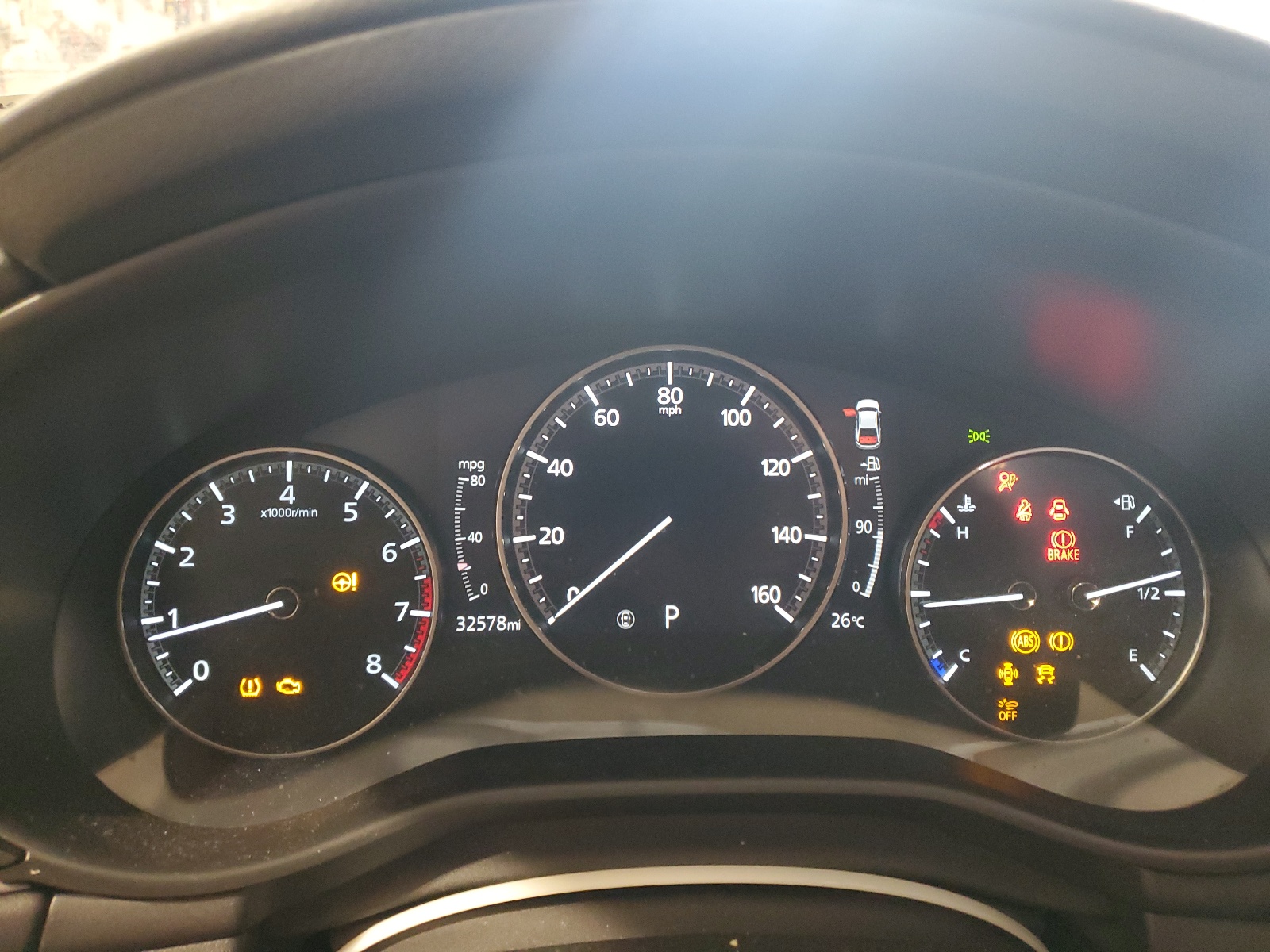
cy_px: 476
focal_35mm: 26
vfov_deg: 53.1
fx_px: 954
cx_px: 635
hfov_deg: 67.3
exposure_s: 1/15
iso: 301
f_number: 1.5
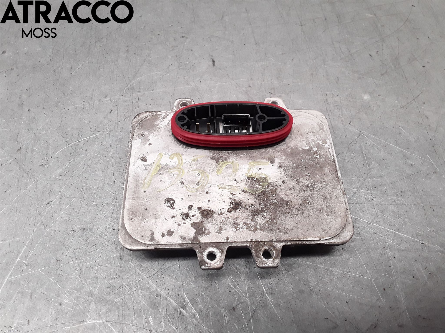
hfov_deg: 63.4
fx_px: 360
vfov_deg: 49.7
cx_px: 222
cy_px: 166
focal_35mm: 28
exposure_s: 1/135
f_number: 1.9
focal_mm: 2.91
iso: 100
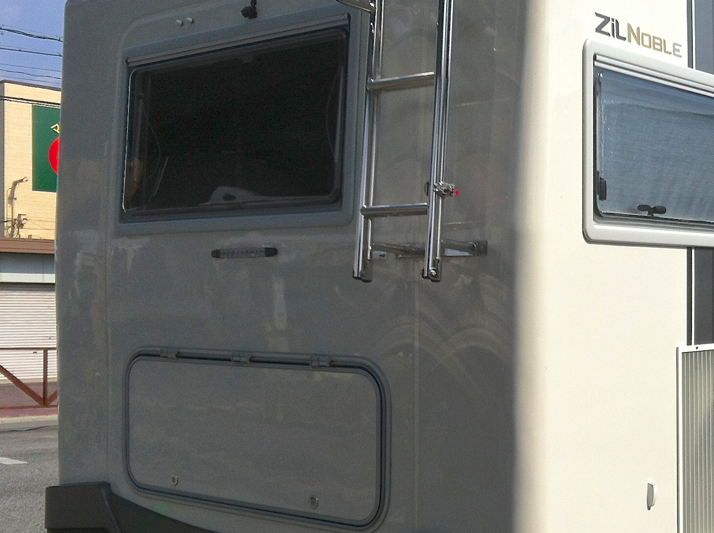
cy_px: 326
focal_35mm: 62
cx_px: 503
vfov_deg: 23.5
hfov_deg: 30.9
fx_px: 1277
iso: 80
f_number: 2.8
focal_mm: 3.85
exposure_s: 1/2155
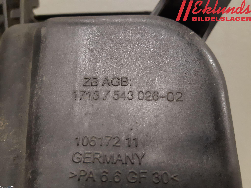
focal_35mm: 26
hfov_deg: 67.3
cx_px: 126
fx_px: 189
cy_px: 94
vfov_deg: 53.1
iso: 250
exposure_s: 1/33
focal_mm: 3.93
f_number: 1.7
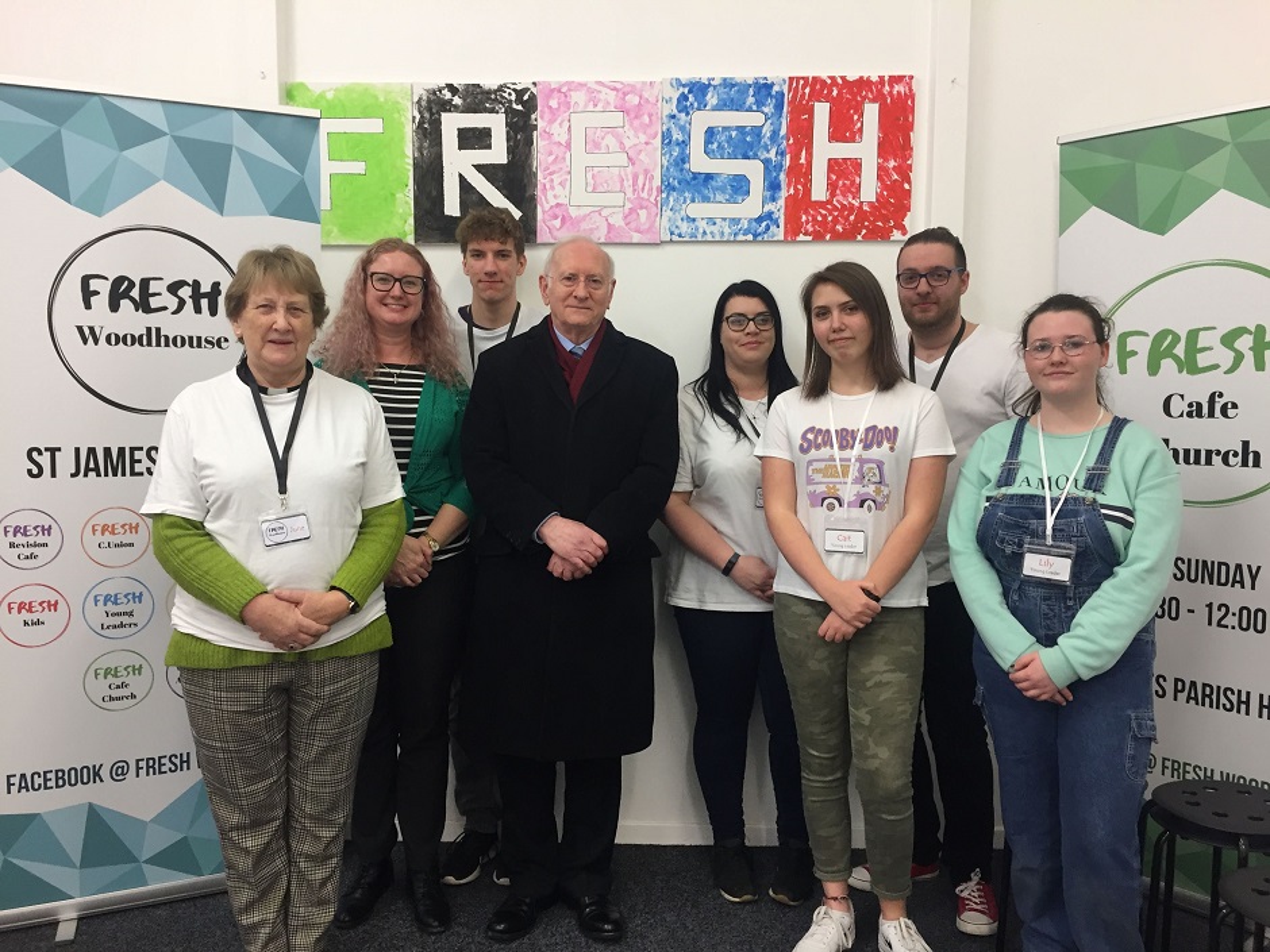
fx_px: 1064
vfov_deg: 48.2
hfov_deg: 61.7
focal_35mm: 29
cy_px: 476
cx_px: 635
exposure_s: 1/33
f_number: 2.2
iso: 64
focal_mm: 4.15
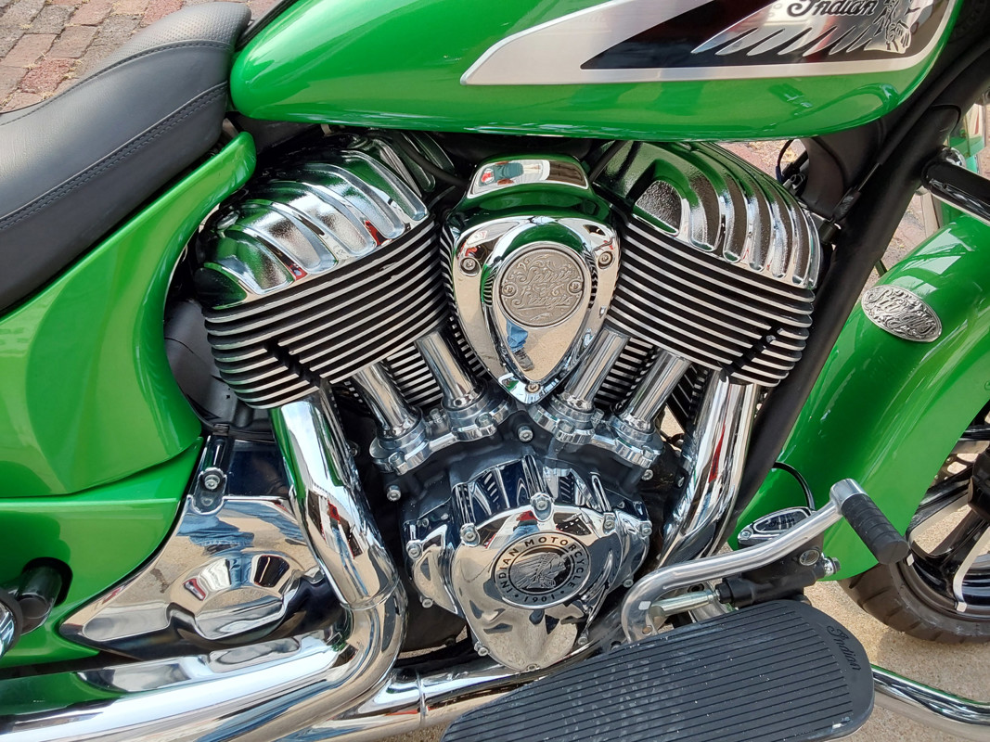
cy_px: 371
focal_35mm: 28
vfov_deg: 49.7
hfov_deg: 63.4
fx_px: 801
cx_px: 495
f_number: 1.9
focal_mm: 2.91
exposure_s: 1/521
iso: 50
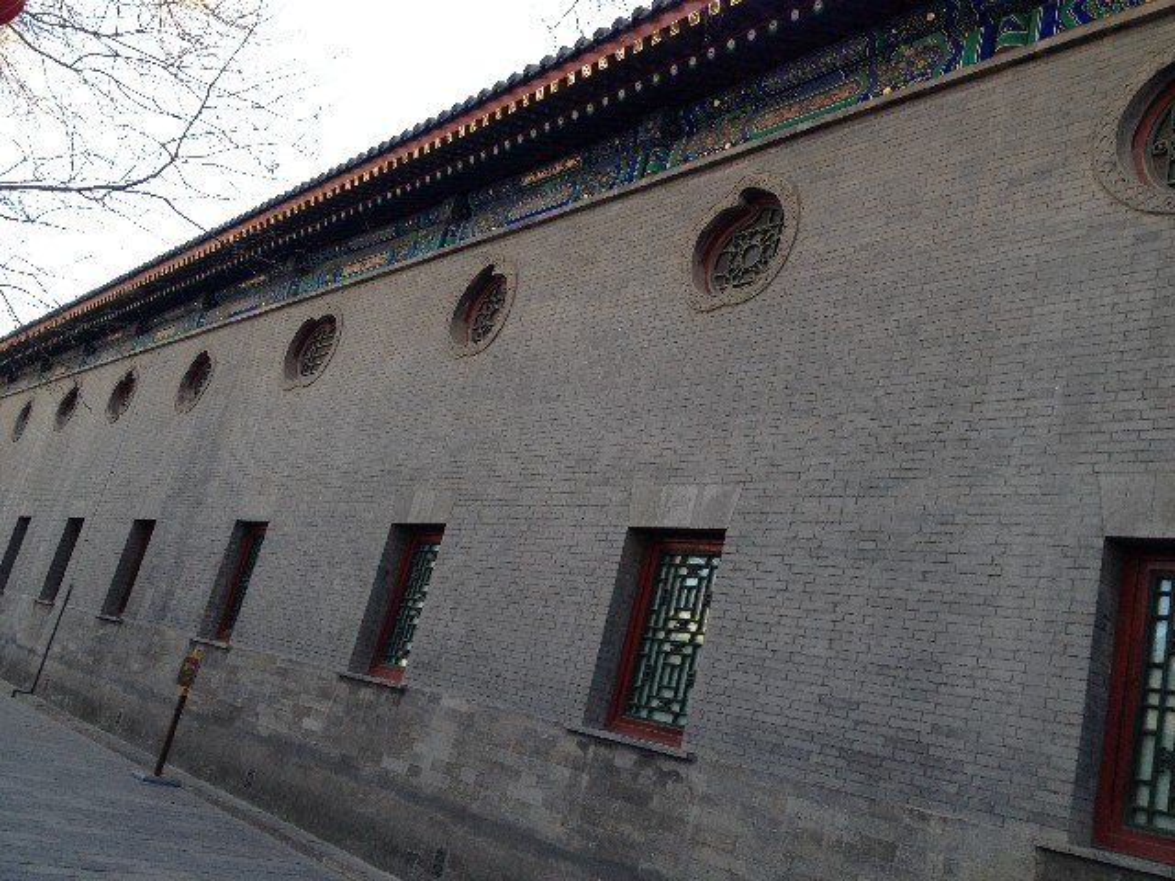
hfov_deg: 52.6
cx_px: 588
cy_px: 440
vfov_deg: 40.7
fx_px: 1188
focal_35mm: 35
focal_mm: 4.28
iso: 50
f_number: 2.4
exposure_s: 1/163
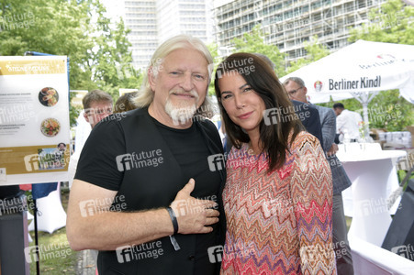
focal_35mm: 40
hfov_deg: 48.5
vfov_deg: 33.4
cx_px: 207
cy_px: 138
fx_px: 460
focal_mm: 40
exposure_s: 1/125
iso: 400
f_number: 5.6
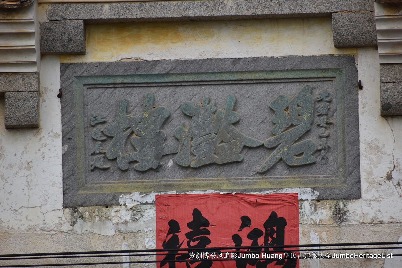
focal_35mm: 450
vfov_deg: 3.1
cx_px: 201
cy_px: 134
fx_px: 5027
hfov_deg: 4.6
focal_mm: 300
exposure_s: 1/500
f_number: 6.3
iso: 560
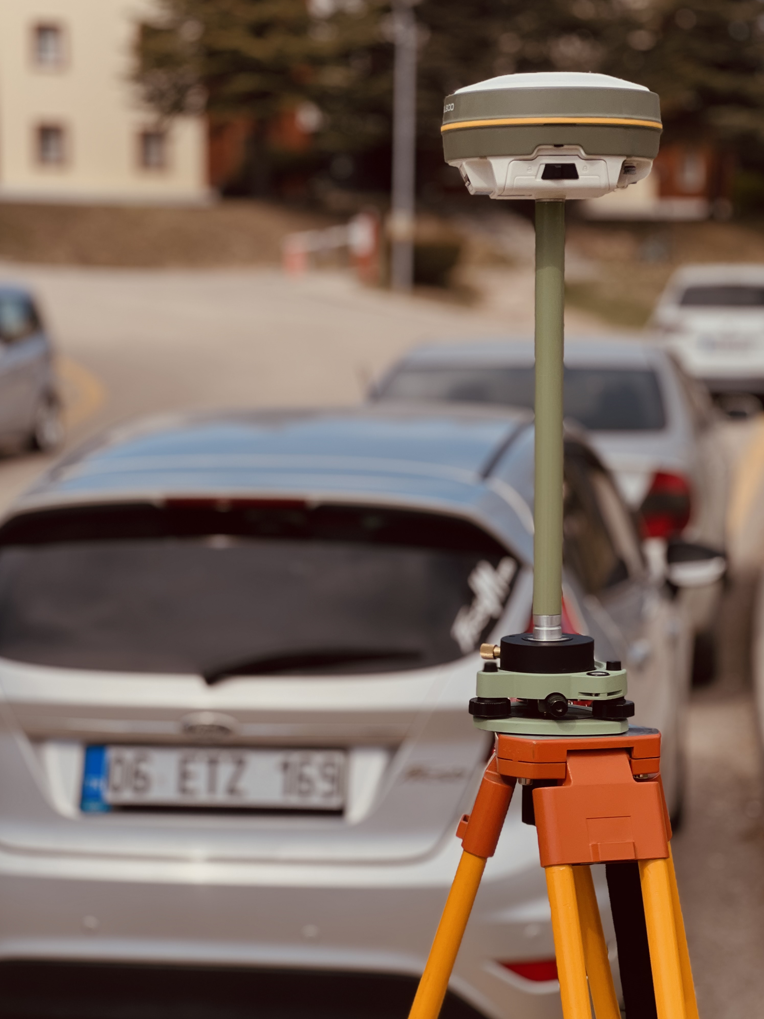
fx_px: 2295
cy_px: 508
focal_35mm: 78
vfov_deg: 25.0
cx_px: 383
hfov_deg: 18.9
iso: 32
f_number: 2.8
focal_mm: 9
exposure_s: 1/536
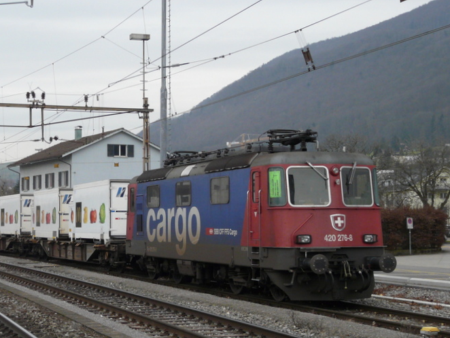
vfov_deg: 19.9
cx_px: 147
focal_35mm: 74
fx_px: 962
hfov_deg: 26.2
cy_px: 192
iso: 160
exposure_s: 1/160
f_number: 3.6
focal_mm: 8.1
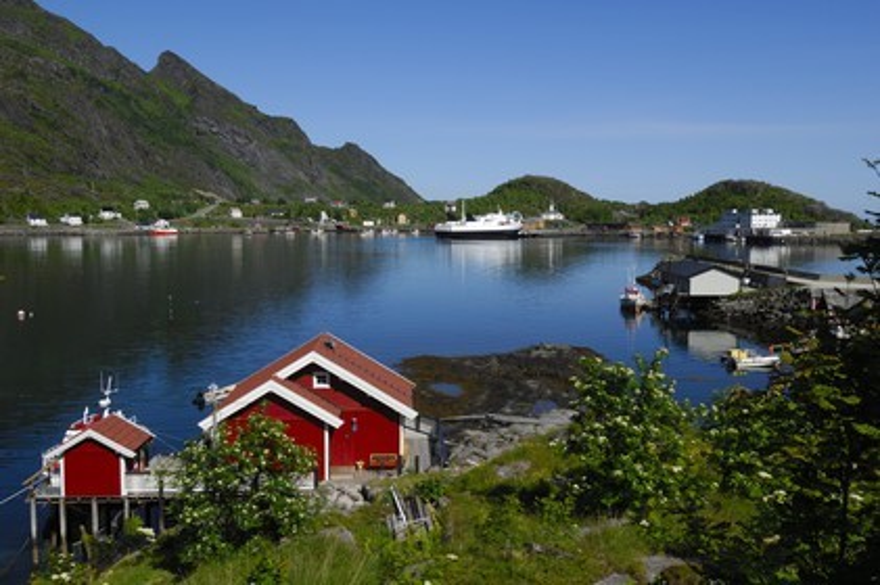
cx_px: 440
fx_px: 806
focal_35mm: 33
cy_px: 292
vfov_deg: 39.9
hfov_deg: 57.3
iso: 100
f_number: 14
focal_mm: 22
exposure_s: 1/125
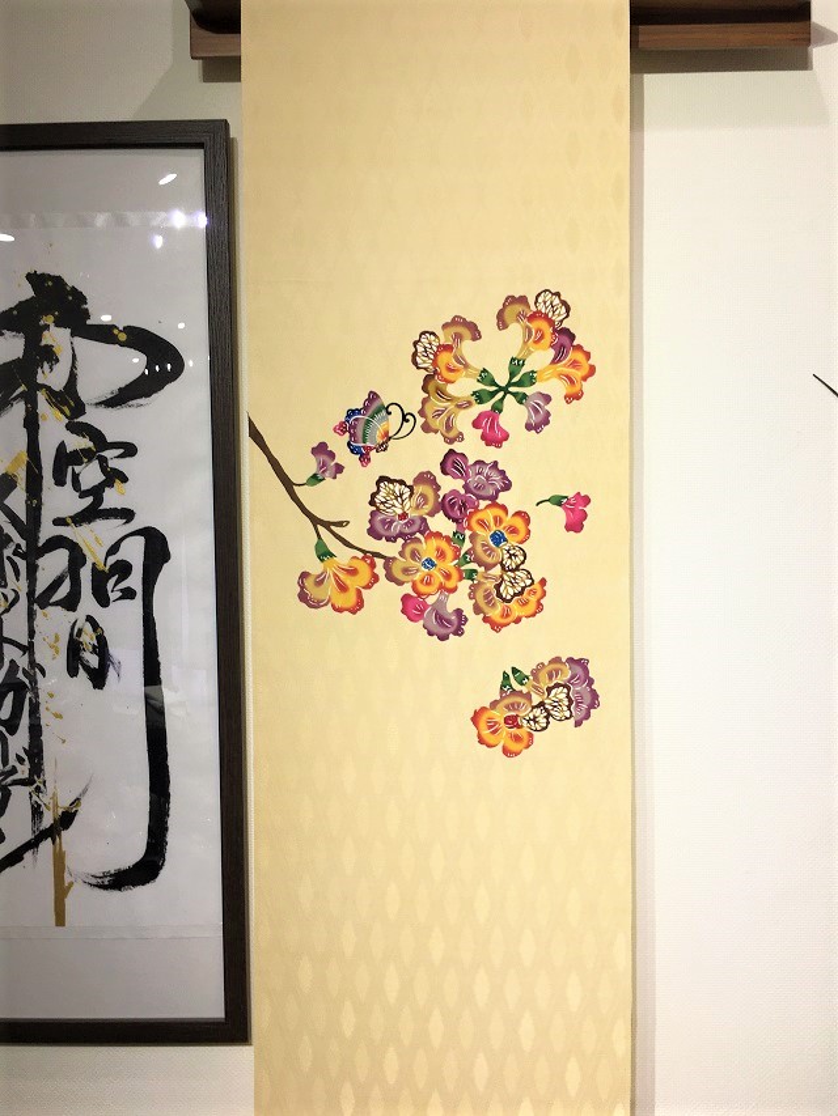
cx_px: 419
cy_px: 558
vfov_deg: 61.7
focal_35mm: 29
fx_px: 936
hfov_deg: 48.2
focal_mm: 4.15
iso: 32
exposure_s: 1/60
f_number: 2.2
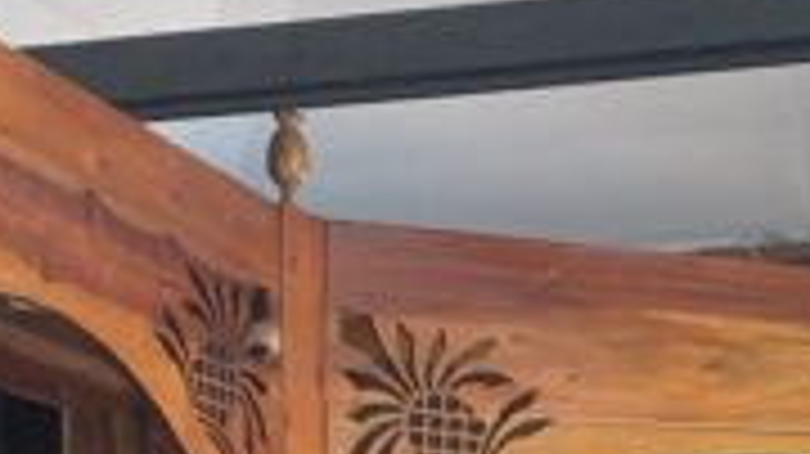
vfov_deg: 9.0
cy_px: 1083
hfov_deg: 17.3
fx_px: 2597
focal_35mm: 121
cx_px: 837
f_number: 1.8
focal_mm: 4.25
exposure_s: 1/50
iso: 400
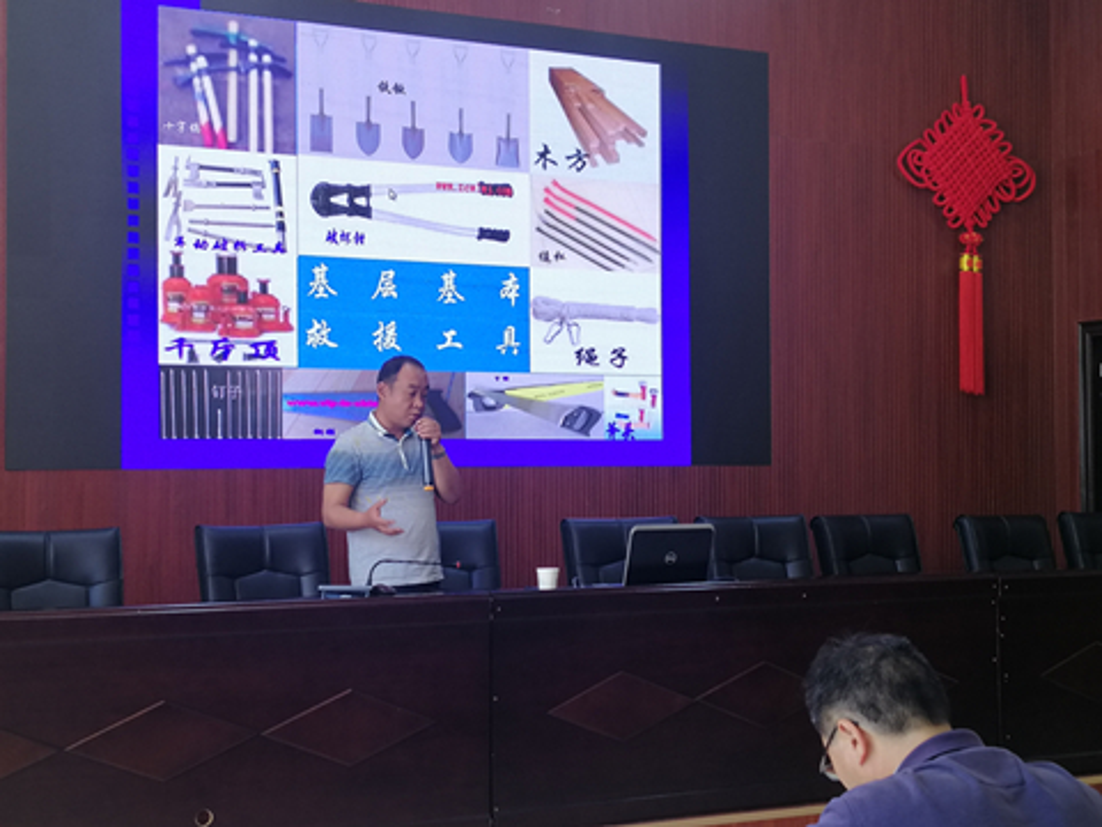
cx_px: 551
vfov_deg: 29.7
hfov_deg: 38.9
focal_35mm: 49
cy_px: 414
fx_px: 1560
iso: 64
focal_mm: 3.81
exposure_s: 1/50
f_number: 2.2
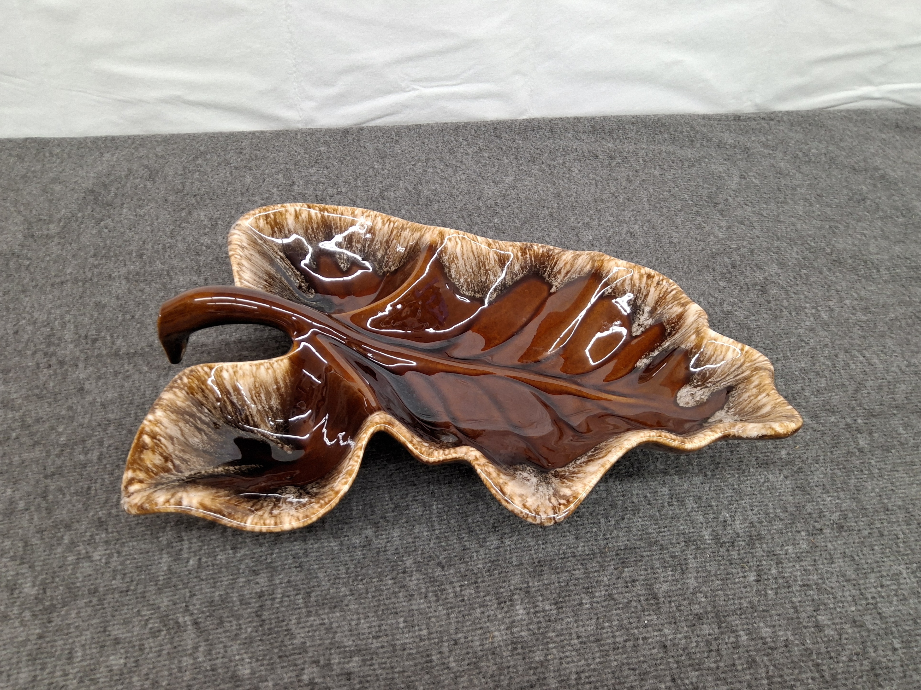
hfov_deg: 69.4
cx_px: 460
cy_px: 345
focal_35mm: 25
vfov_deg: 54.9
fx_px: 665
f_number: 2
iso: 160
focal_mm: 3.08
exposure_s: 1/40
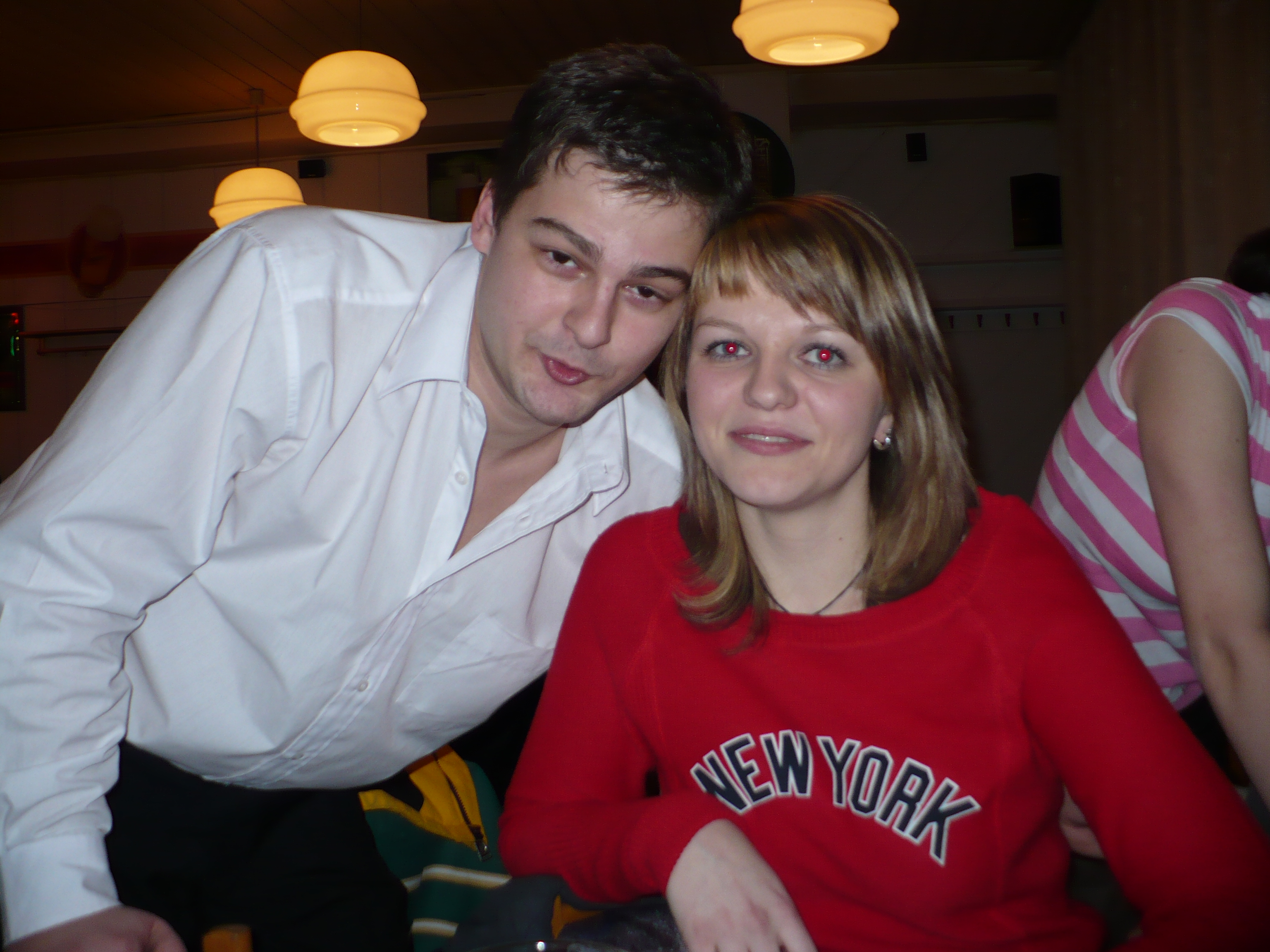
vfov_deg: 38.7
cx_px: 635
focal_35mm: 37
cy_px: 476
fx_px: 1357
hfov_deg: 50.1
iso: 100
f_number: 2.8
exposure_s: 1/30
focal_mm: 6.1
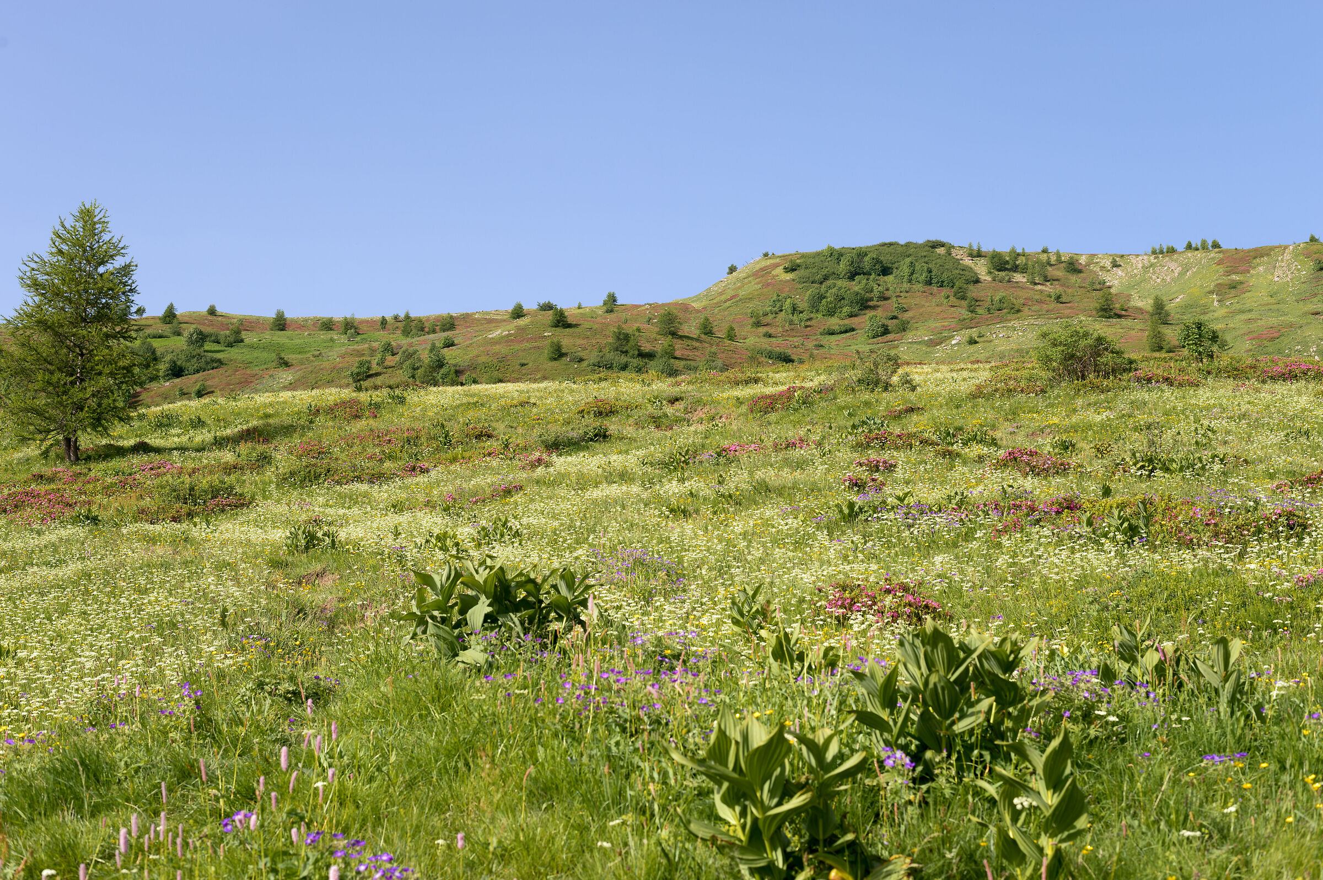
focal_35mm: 50
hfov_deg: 39.6
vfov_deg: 27.0
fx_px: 1836
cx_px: 662
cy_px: 440
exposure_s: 1/200
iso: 100
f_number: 8
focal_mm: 50
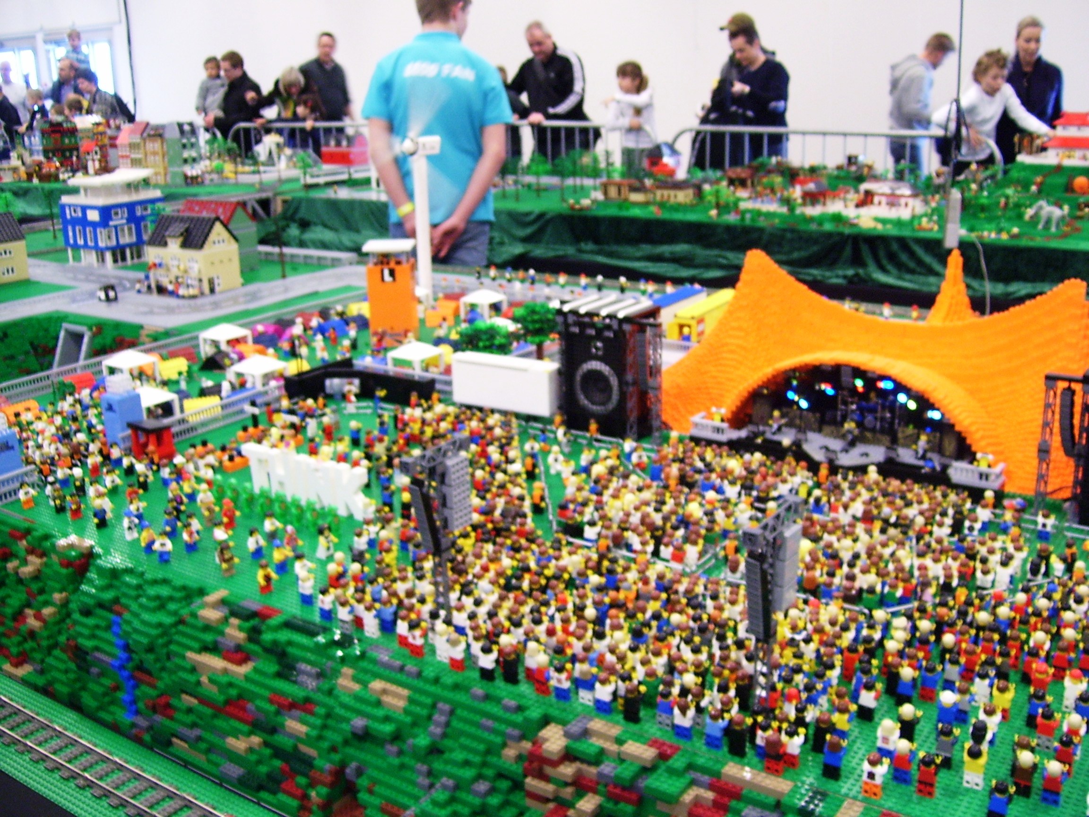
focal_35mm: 36
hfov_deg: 51.4
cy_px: 408
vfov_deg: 39.7
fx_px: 1133
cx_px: 544
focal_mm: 6
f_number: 2.7
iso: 160
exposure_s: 1/10
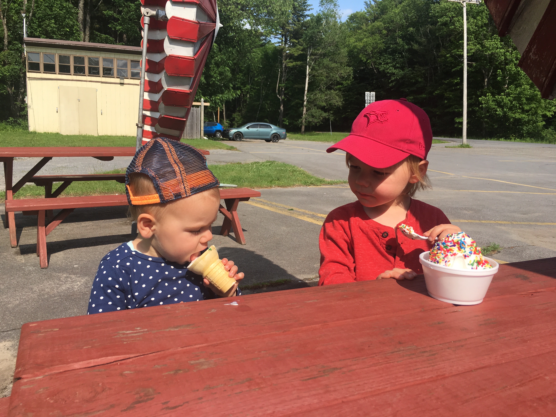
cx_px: 278
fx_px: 466
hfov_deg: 61.7
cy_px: 208
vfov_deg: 48.2
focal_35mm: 29
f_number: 2.2
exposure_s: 1/1603
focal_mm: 4.15
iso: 25
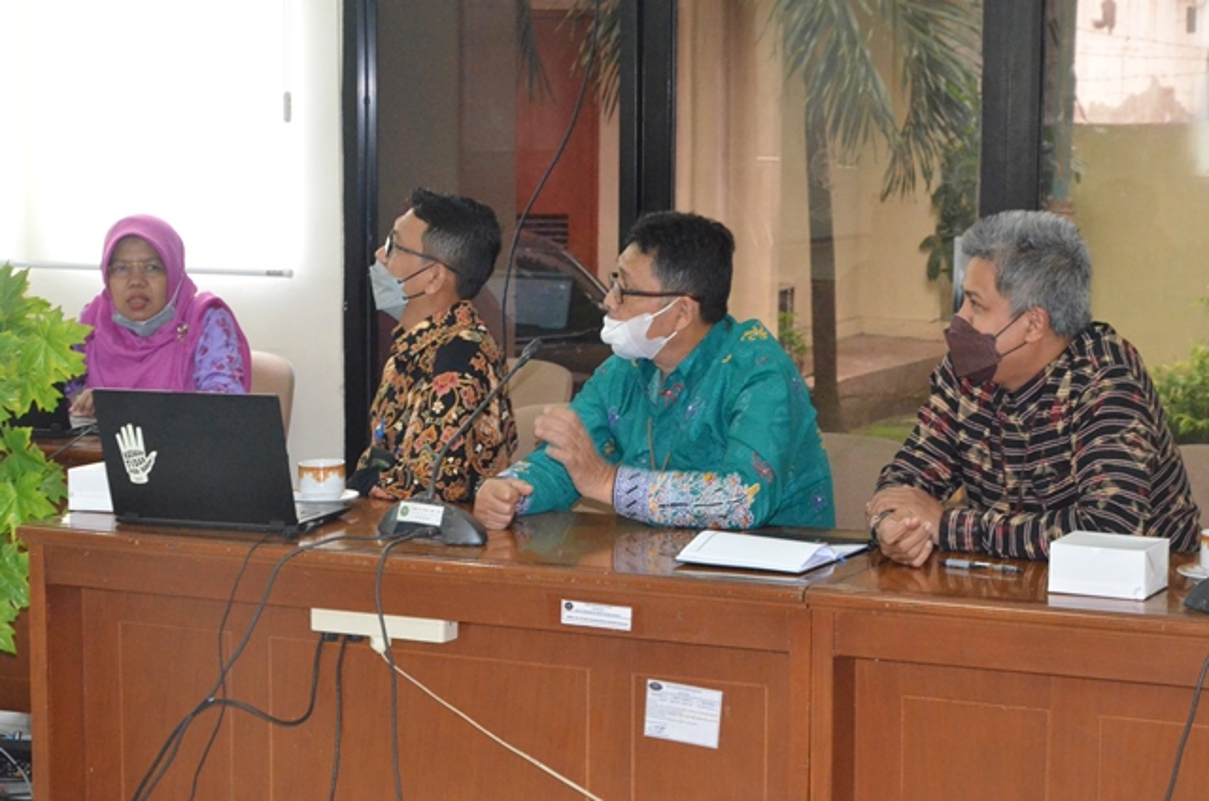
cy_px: 400
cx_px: 604
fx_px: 2614
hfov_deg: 26.0
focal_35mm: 78
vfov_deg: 17.4
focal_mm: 52
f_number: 8
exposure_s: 1/60
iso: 6400
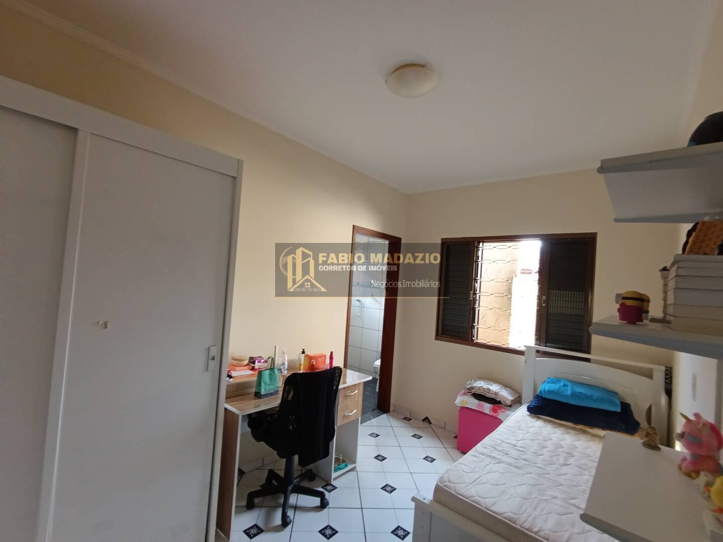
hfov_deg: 94.5
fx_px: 334
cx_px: 362
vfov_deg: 78.1
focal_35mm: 16
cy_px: 271
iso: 400
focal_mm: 1.65
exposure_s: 1/40
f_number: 2.2
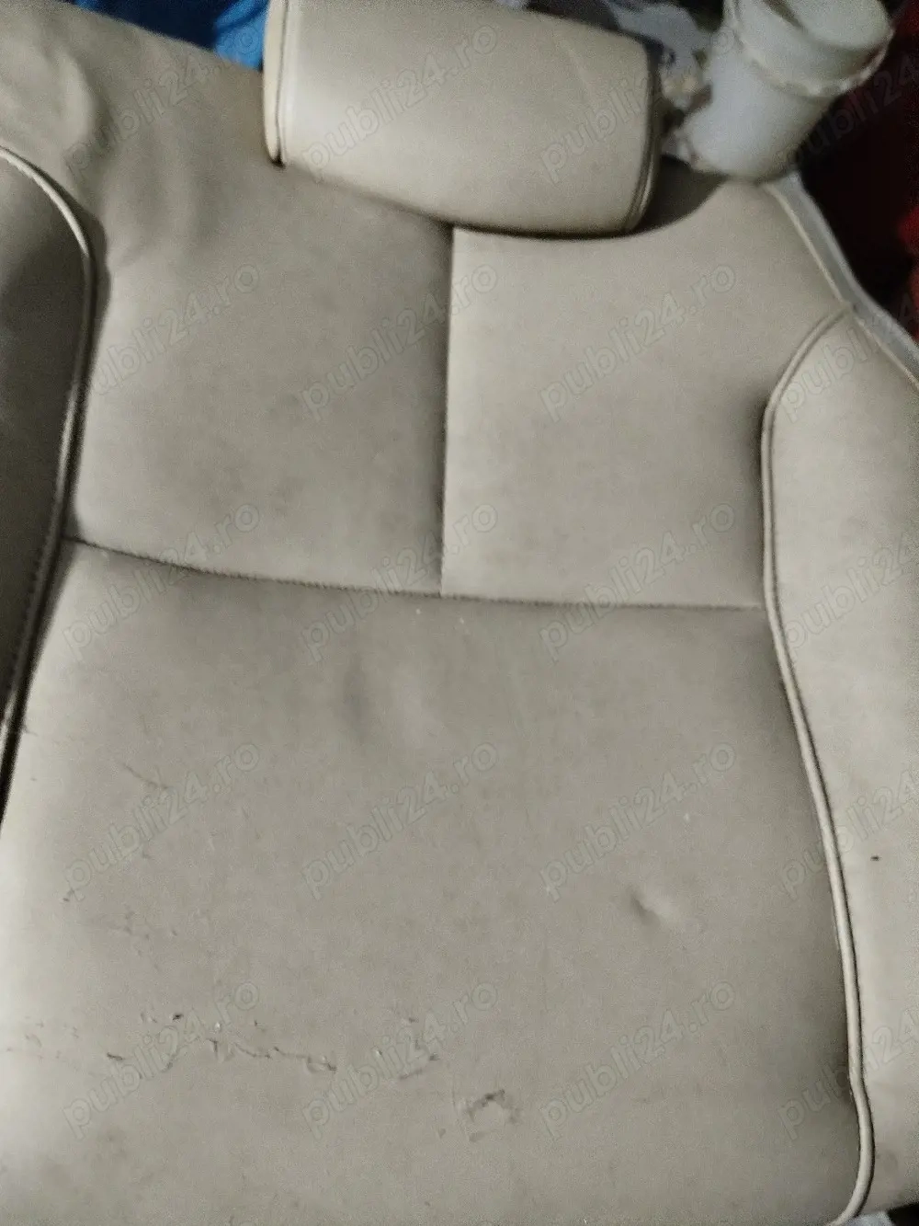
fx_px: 849
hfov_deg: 56.8
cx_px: 460
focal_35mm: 24
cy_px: 613
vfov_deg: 71.6
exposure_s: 1/17
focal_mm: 5.31
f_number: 1.7
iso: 1250
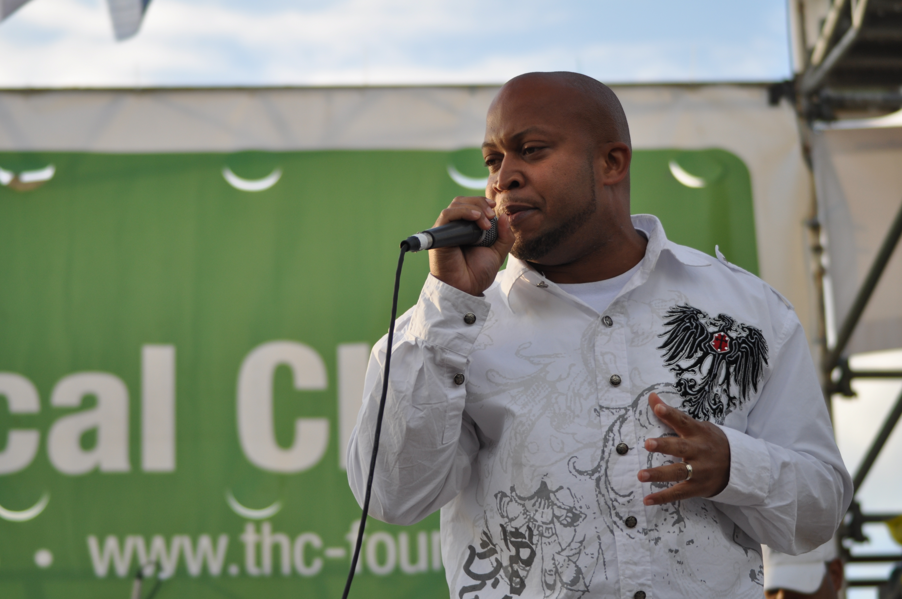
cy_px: 300
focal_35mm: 120
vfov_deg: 11.4
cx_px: 451
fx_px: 3003
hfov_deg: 17.1
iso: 200
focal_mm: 80
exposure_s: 1/400
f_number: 4.5
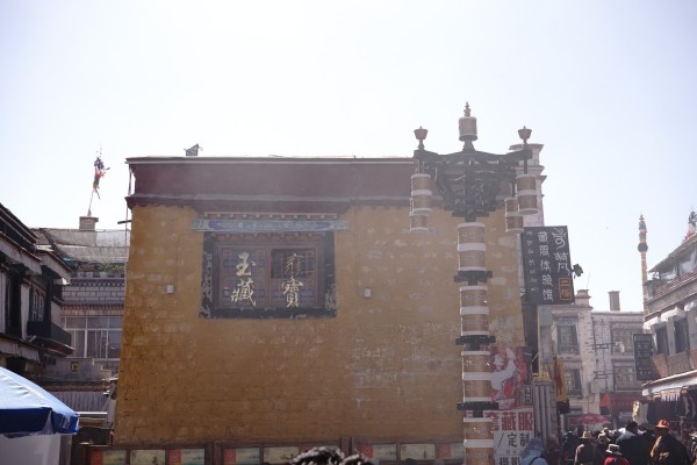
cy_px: 232
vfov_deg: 28.6
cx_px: 348
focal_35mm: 47
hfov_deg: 41.9
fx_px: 910
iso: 800
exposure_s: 1/1250
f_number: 9
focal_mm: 47
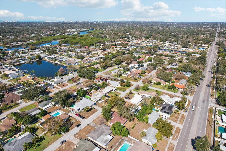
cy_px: 76
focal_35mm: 22
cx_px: 113
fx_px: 138
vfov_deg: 57.2
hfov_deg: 78.6
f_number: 2.8
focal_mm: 8.4
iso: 400
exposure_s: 1/1600
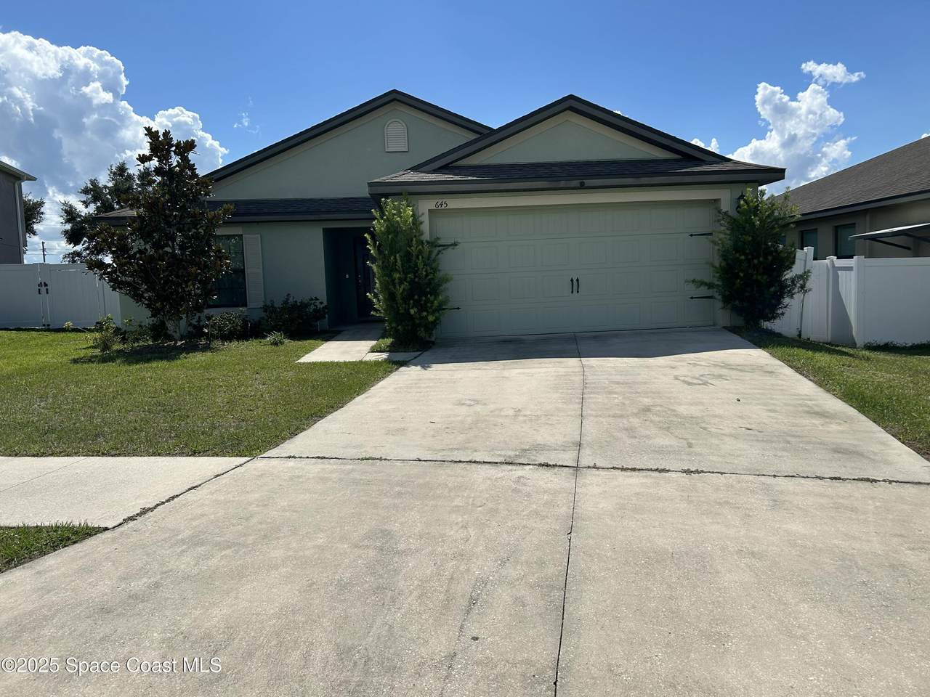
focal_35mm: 26
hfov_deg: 67.3
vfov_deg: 53.1
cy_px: 348
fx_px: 699
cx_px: 465
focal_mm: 5.7
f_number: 1.5
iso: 50
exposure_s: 1/6993
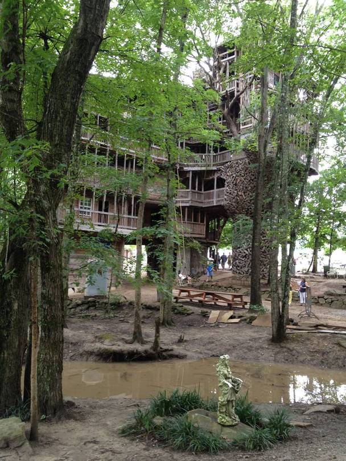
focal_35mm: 35
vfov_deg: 52.6
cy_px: 230
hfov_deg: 40.7
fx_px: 466
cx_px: 173
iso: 64
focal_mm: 4.28
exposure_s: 1/20
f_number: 2.4
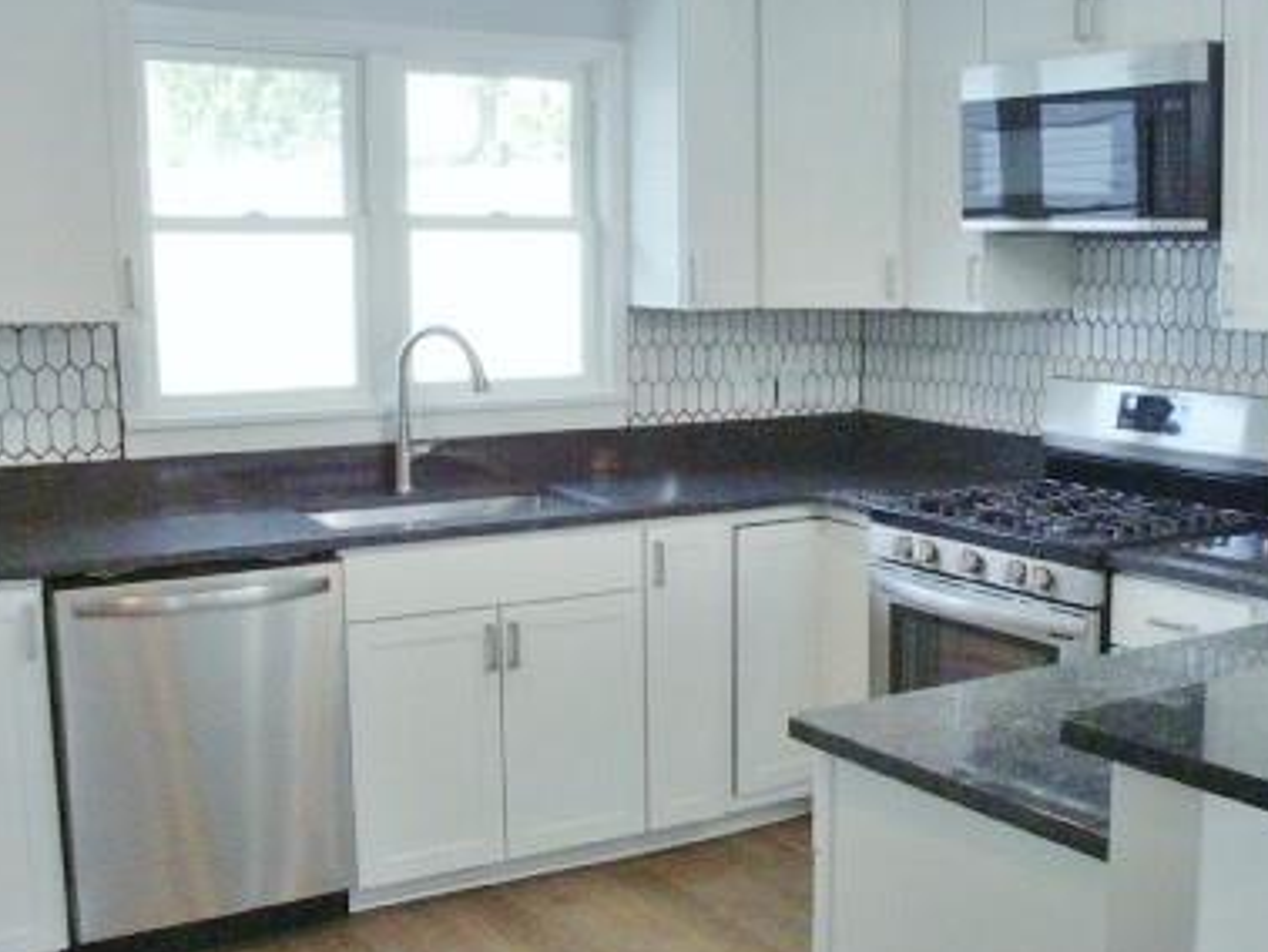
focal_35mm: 44
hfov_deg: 42.4
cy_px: 516
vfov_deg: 32.9
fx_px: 1613
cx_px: 832
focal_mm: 4.65
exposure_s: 1/160
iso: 400
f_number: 2.6
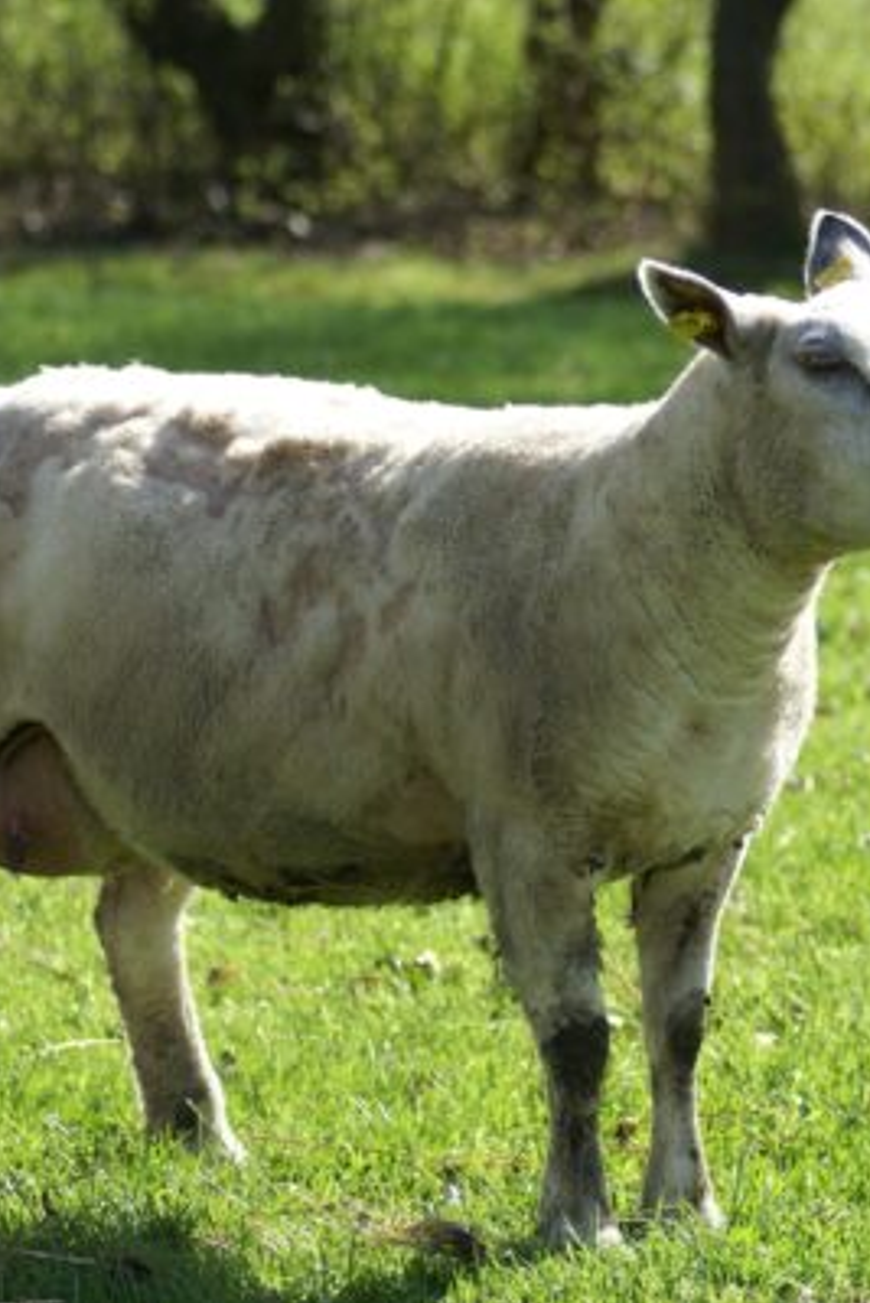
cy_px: 652
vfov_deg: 8.7
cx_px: 577
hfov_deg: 5.8
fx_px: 8574
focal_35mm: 237
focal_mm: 105
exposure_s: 1/320
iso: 100
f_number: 5.6
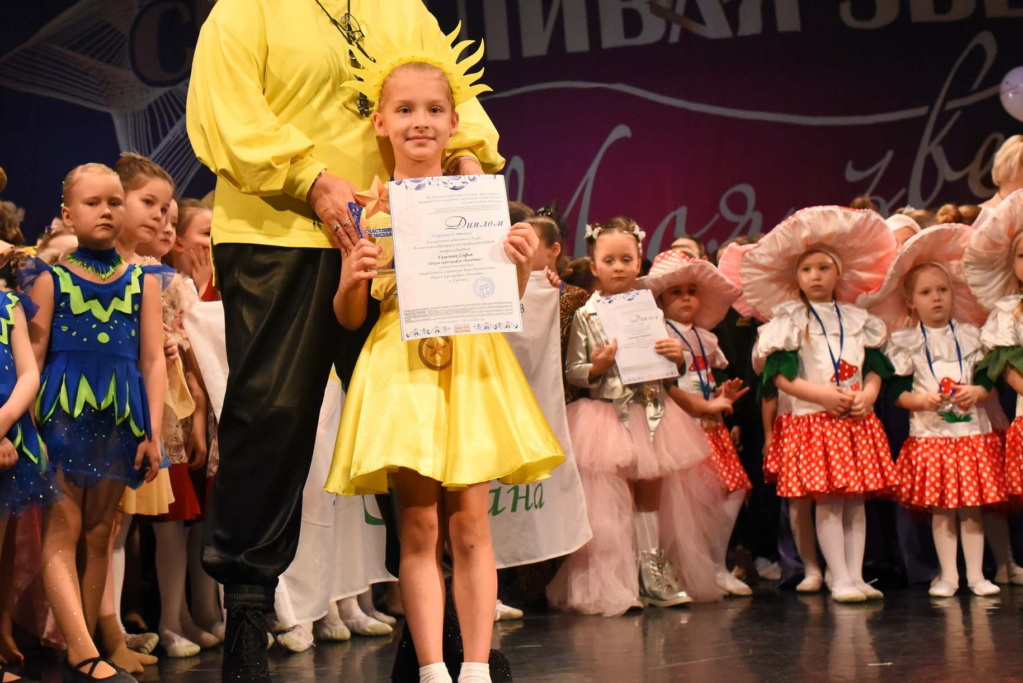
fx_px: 1393
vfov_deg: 27.5
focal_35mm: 49
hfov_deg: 39.9
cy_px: 279
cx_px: 350
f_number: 6.3
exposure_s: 1/320
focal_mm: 35
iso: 5000
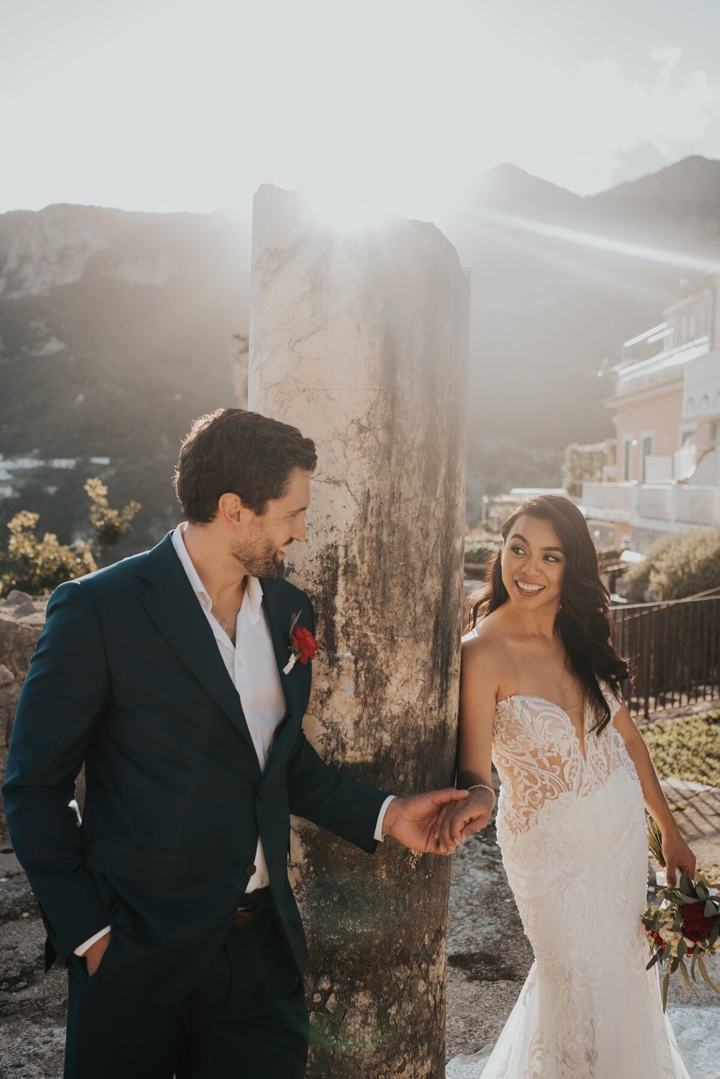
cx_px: 360
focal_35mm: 35
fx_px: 1050
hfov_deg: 37.9
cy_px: 540
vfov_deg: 54.4
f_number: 3.5
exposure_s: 1/200
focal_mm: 35
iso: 100
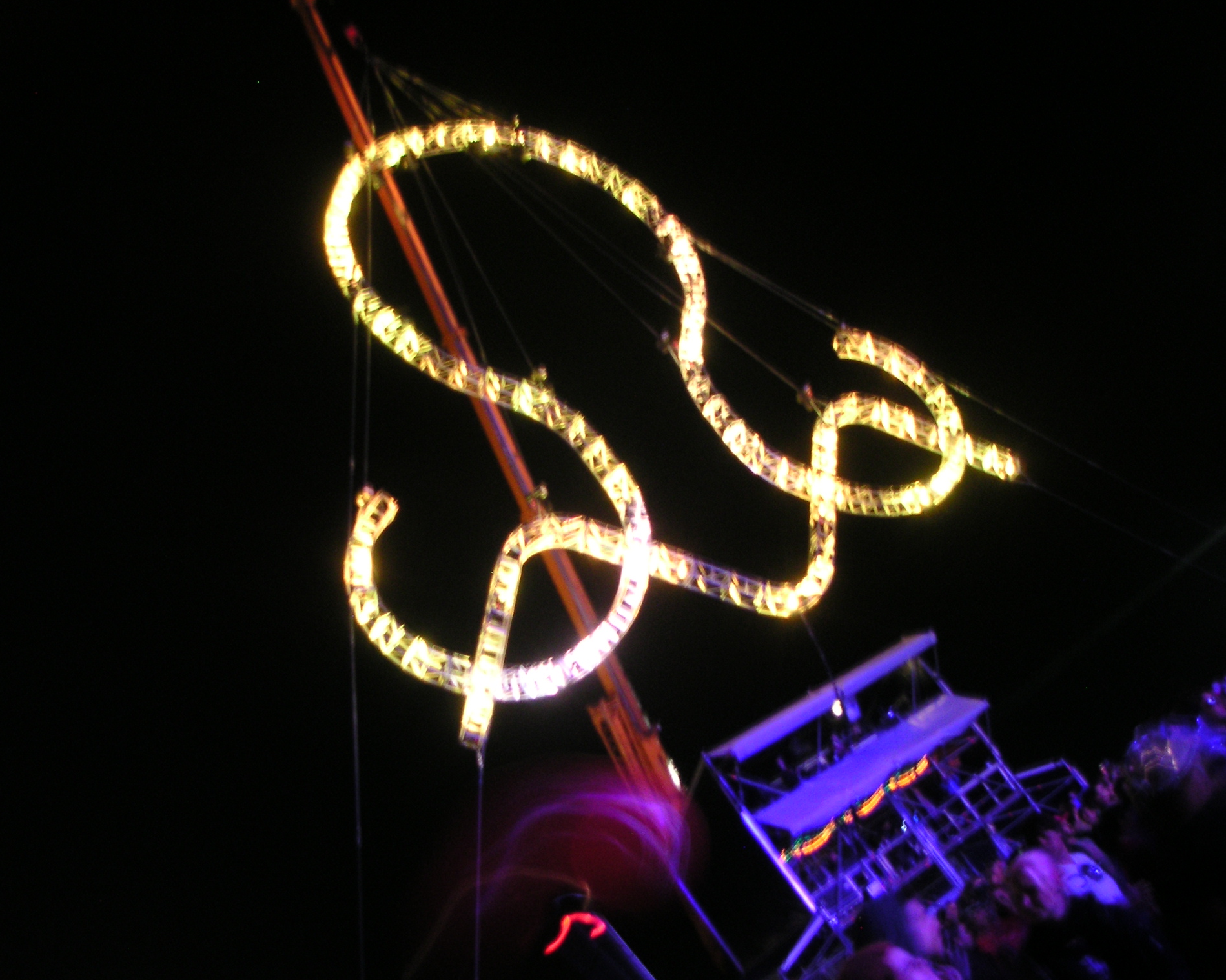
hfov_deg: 45.8
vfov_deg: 37.3
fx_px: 1451
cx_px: 636
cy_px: 487
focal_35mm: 40
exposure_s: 1/1.6
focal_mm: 6
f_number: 2.8
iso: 100
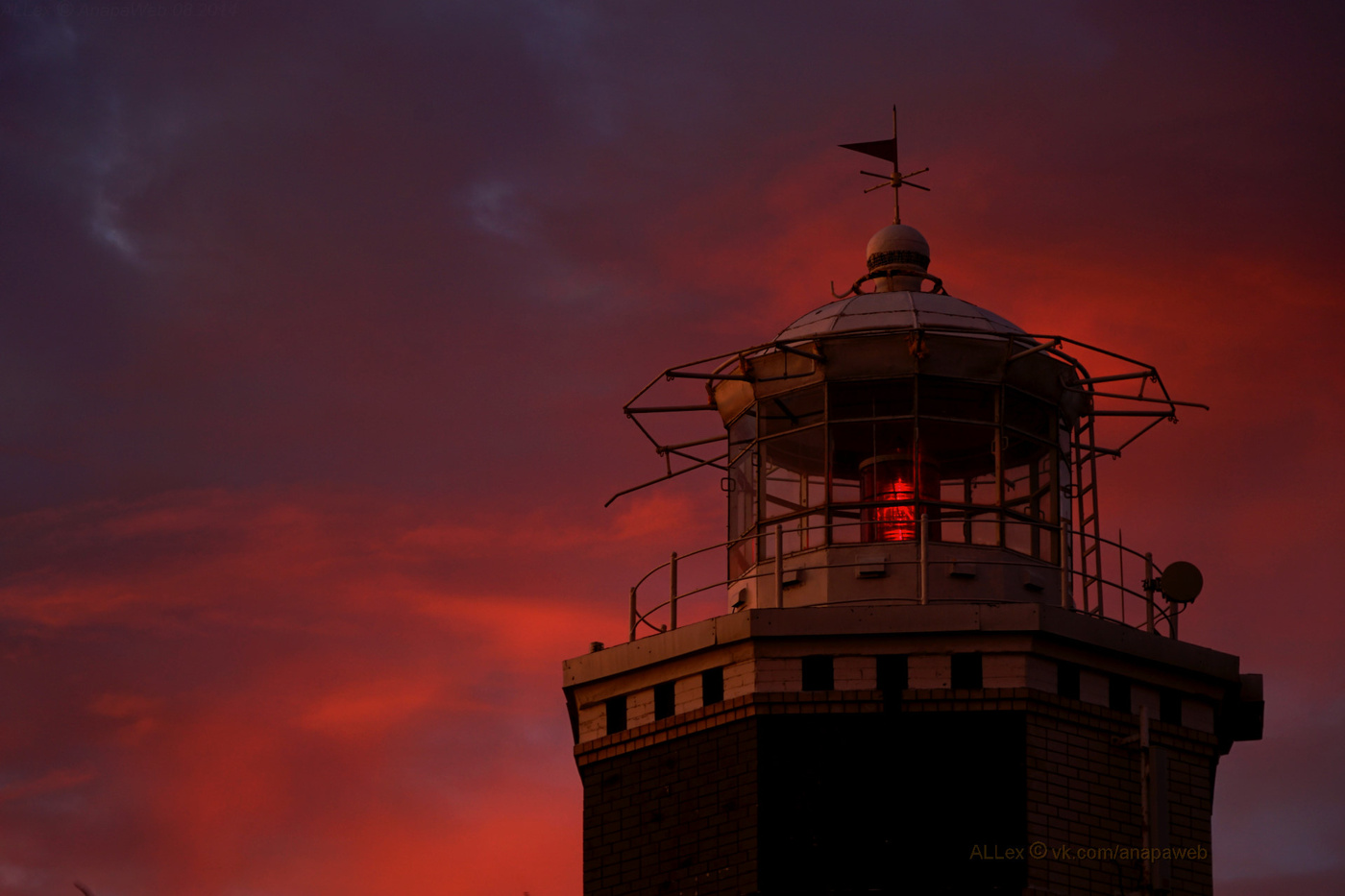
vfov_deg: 9.7
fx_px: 5267
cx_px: 672
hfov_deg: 14.6
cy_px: 448
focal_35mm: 141
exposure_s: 1/50
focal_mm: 141
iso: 100
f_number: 6.3
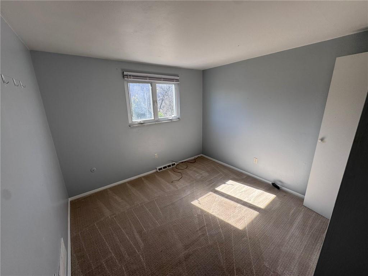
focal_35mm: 14
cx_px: 184
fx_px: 149
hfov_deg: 102.1
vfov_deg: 85.7
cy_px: 138
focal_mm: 2.22
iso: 40
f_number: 2.2
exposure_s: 1/186
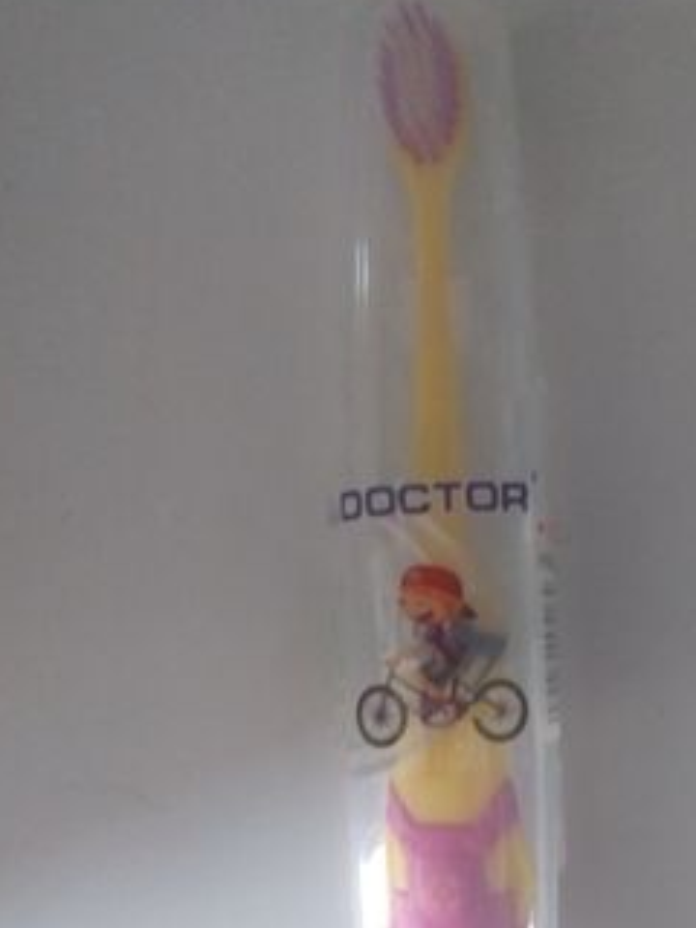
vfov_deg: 50.8
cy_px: 579
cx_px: 432
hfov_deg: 39.4
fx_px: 965
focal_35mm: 36
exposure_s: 1/25
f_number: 1.9
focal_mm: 3.6
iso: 400
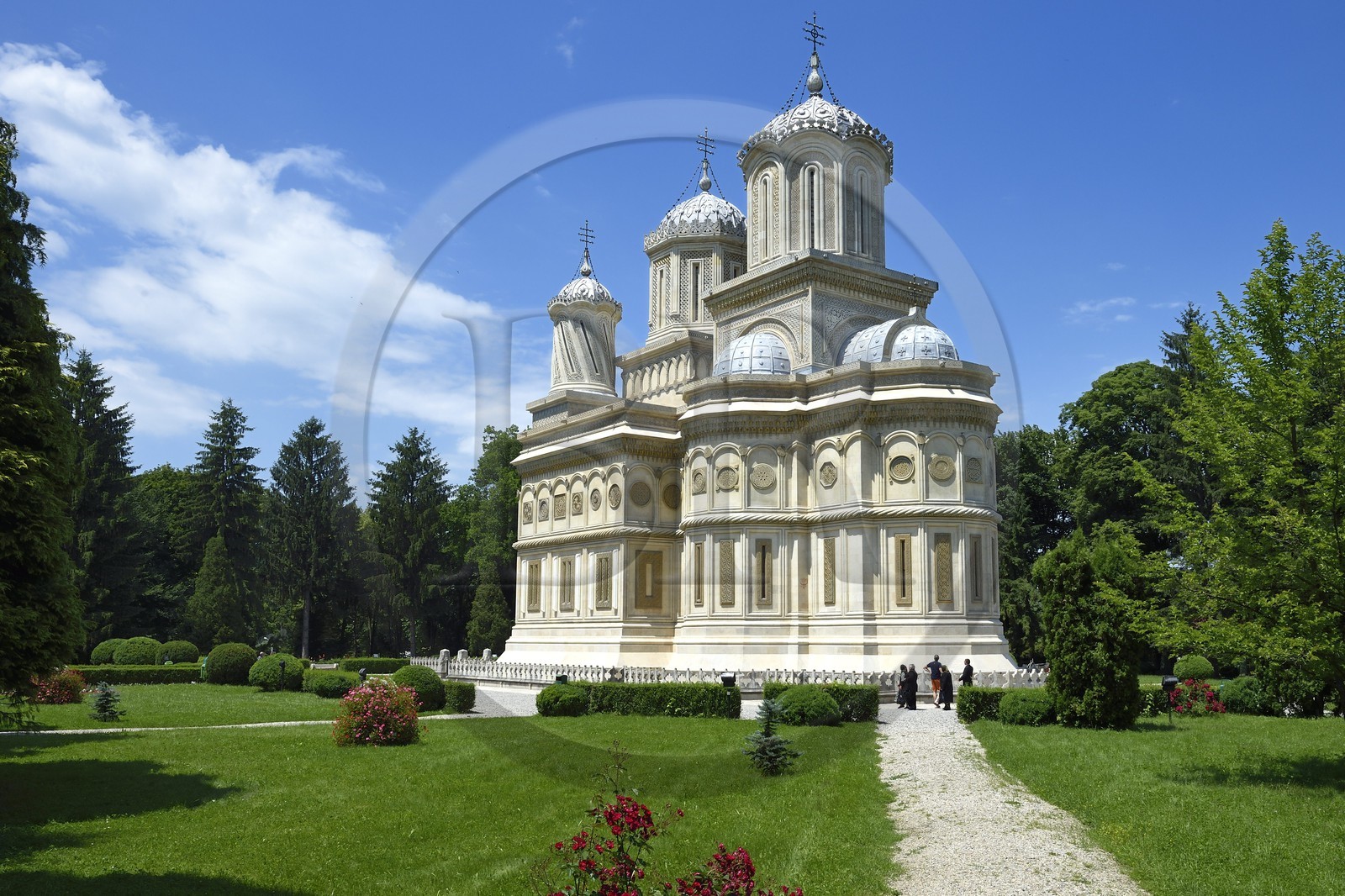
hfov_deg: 63.7
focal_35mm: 29
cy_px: 448
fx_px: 1083
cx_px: 672
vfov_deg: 44.9
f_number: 13
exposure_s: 1/250
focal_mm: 29
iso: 200
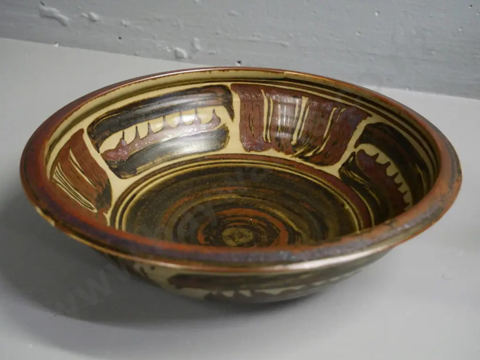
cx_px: 240
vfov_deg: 29.1
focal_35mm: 50
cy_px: 180
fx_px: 693
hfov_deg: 38.2
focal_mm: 25
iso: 3200
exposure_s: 1/80
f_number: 4.5
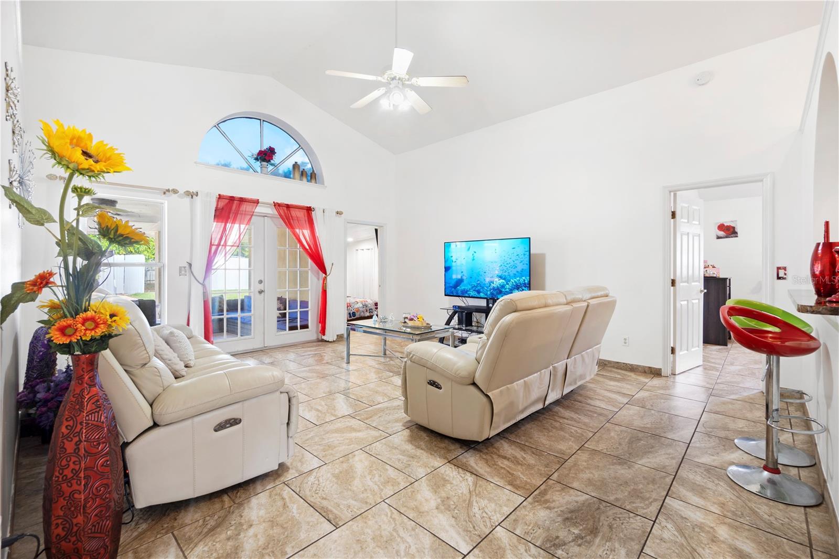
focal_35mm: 15
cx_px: 420
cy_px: 280
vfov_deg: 77.3
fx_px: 349
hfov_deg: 100.4
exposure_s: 1.3
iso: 100
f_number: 8
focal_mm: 10
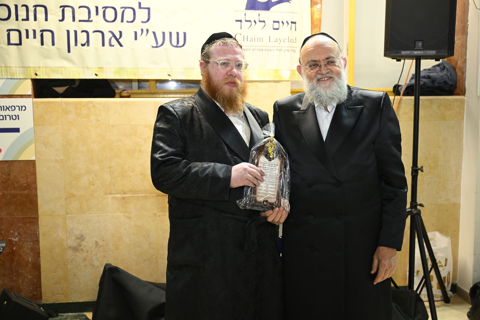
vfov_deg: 32.6
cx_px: 240
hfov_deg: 47.4
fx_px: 547
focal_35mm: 41
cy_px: 160
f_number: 3.2
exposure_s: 1/100
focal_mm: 41
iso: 1600
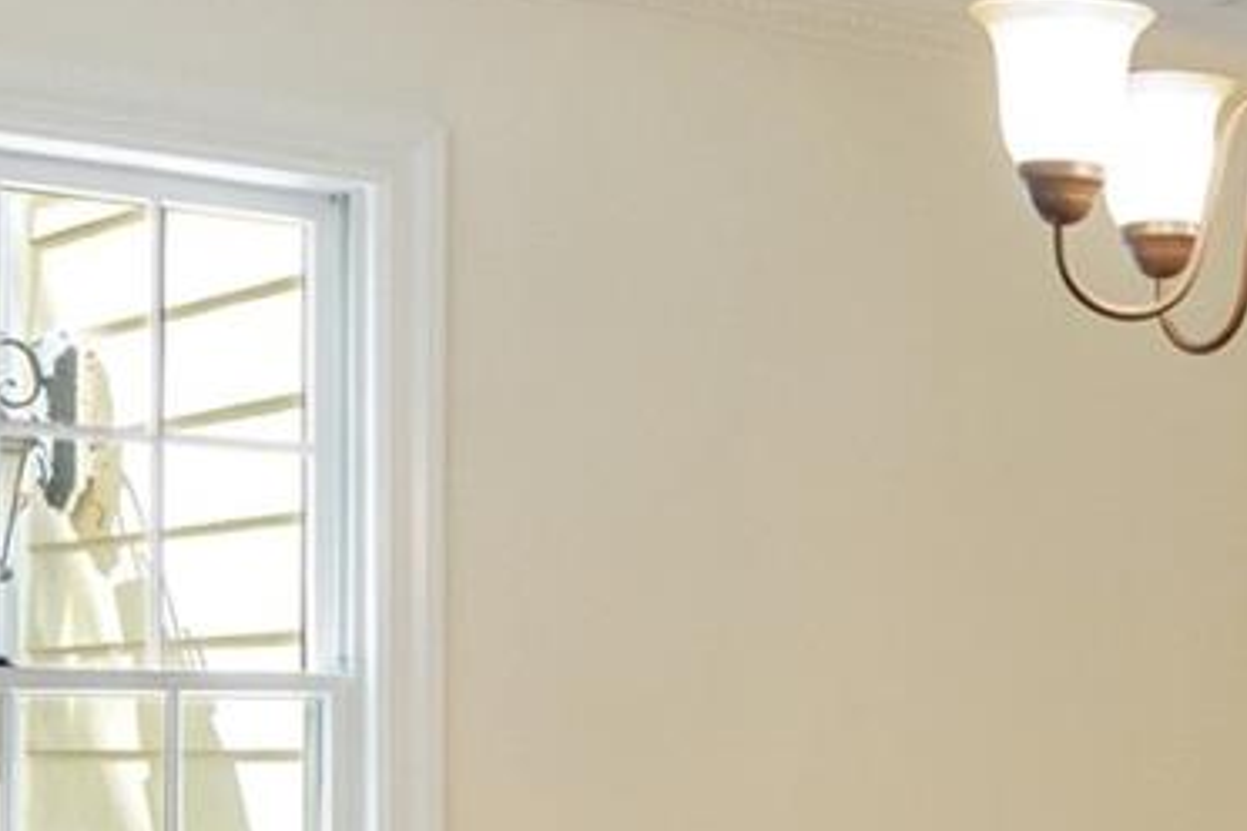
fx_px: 3048
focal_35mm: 88
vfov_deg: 15.4
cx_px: 1549
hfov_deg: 21.3
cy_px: 658
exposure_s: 1/10
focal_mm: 16
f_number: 6.3
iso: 1250
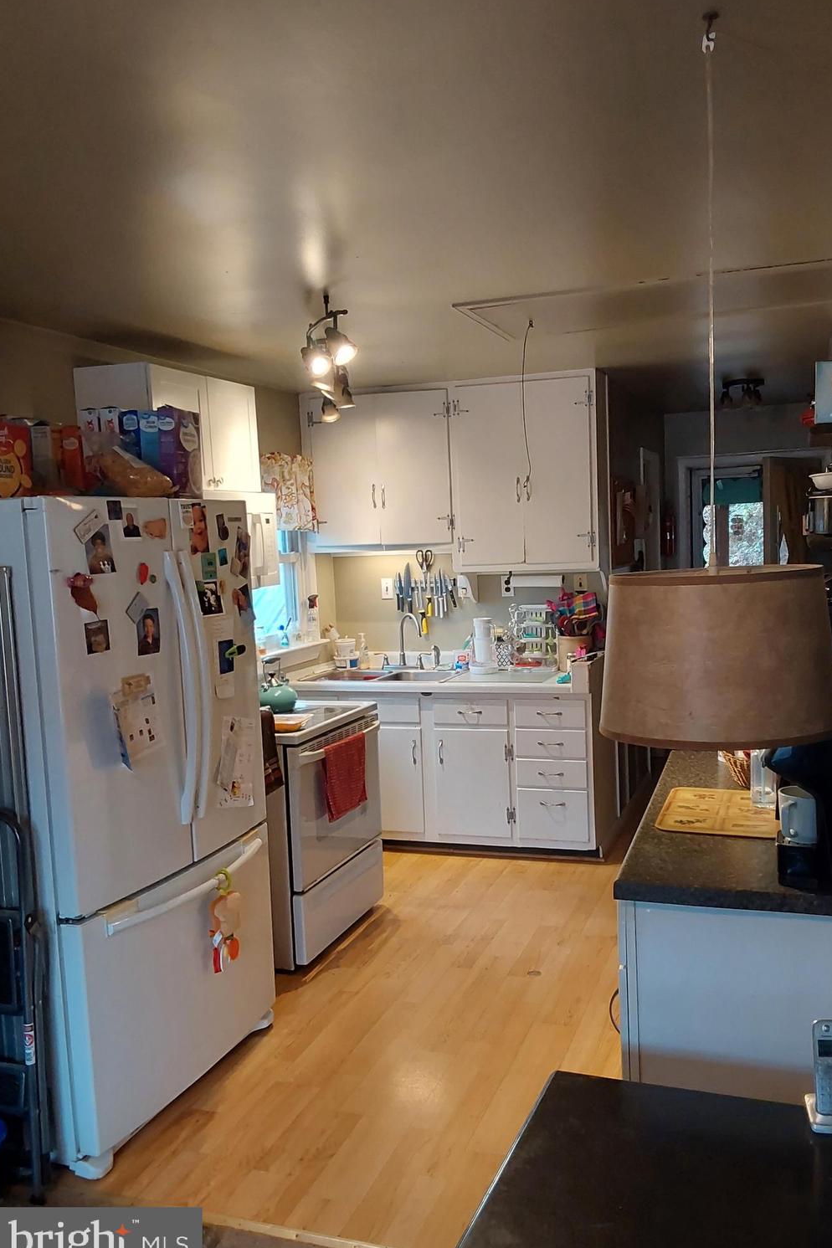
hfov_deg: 43.5
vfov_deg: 61.9
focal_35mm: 30
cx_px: 475
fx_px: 1040
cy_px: 633
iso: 160
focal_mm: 2.91
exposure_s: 1/60
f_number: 1.9
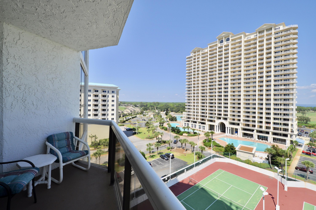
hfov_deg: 100.5
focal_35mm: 15
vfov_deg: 77.2
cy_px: 105
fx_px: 131
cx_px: 158
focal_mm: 10
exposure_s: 1/320
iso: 200
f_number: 9
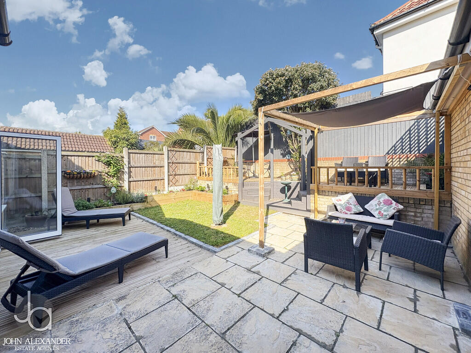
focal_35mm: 14
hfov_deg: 102.1
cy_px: 176
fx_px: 190
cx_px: 236
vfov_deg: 85.7
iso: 64
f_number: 2.2
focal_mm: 2.22
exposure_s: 1/561
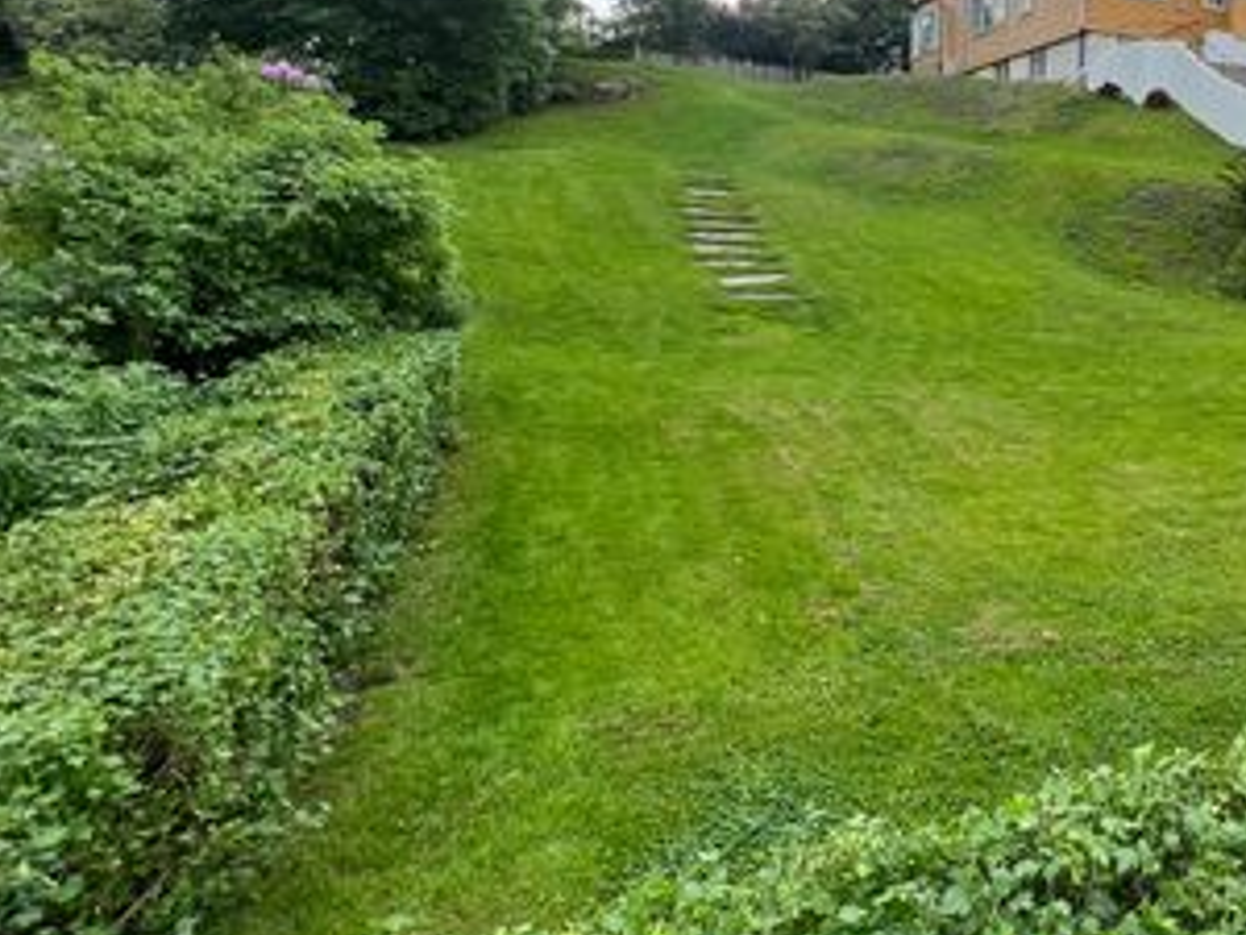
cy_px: 204
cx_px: 1175
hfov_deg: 55.8
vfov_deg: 50.3
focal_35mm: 26
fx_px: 936
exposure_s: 1/492
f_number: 1.8
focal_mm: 1.57
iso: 32
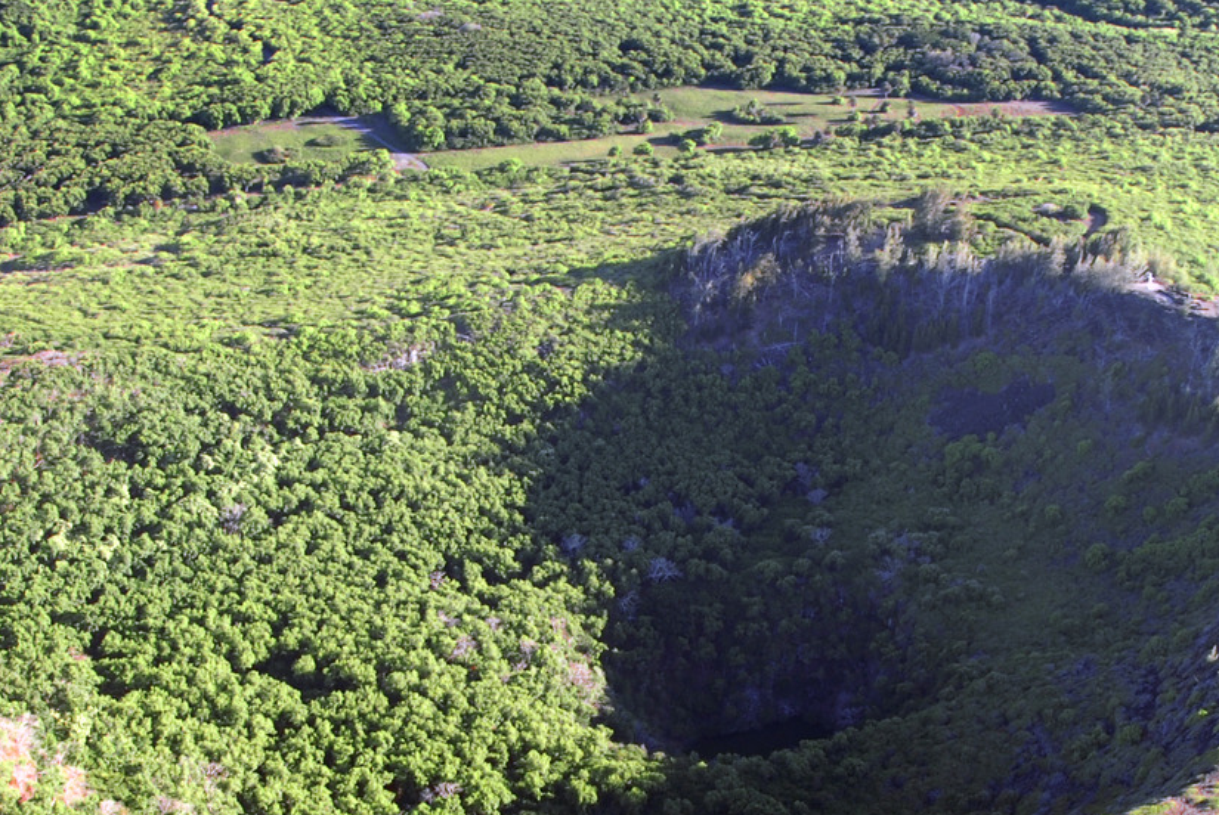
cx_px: 725
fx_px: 2712
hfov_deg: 25.3
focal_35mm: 80
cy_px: 630
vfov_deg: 17.0
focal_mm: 22
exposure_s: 1/80
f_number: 4
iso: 100
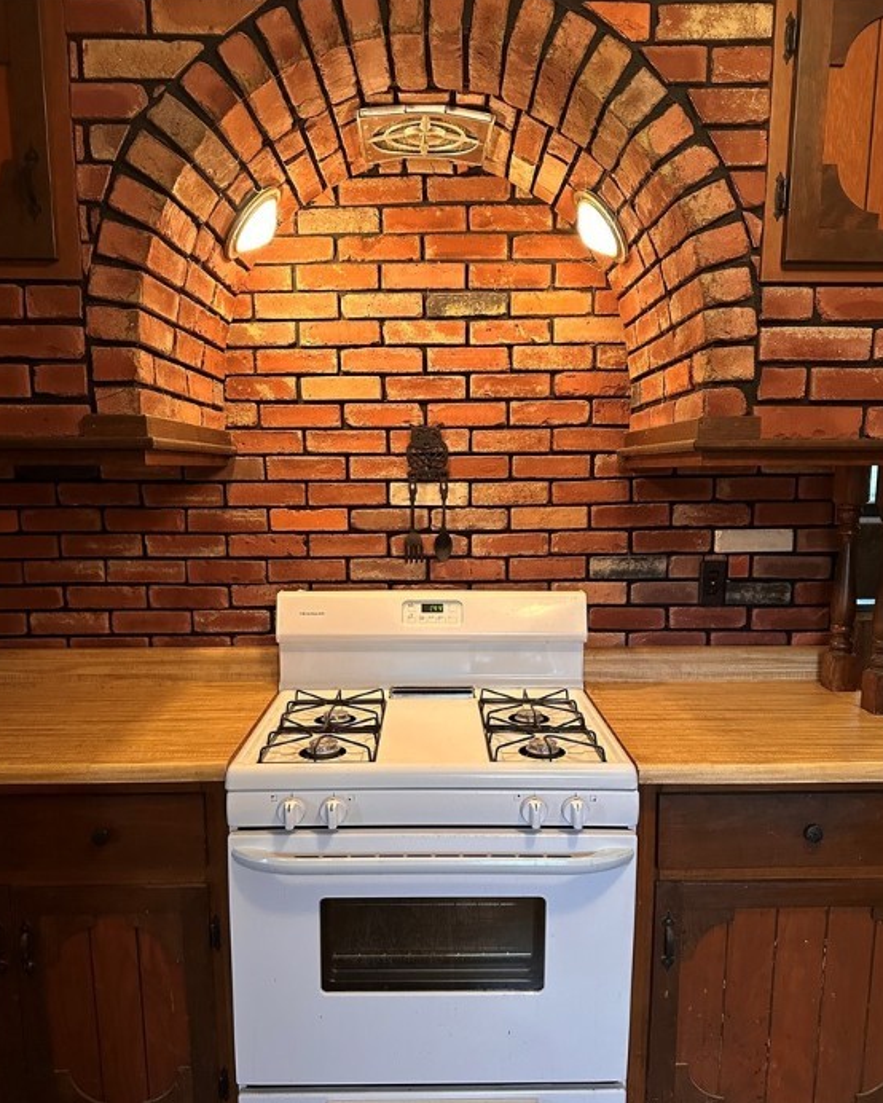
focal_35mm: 26
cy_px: 606
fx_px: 849
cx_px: 442
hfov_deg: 55.0
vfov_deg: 65.9
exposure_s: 1/60
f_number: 1.78
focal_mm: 6.86
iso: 500
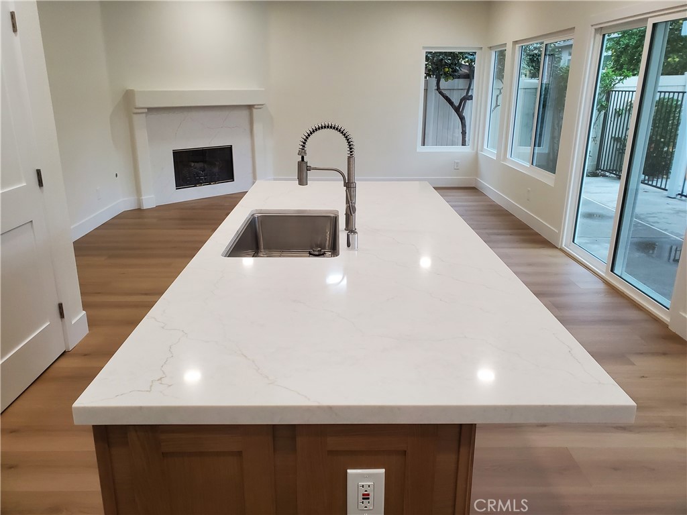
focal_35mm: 26
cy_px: 258
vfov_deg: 53.1
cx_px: 344
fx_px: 516
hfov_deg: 67.3
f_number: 2.4
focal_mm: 4.3
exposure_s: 1/120
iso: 200
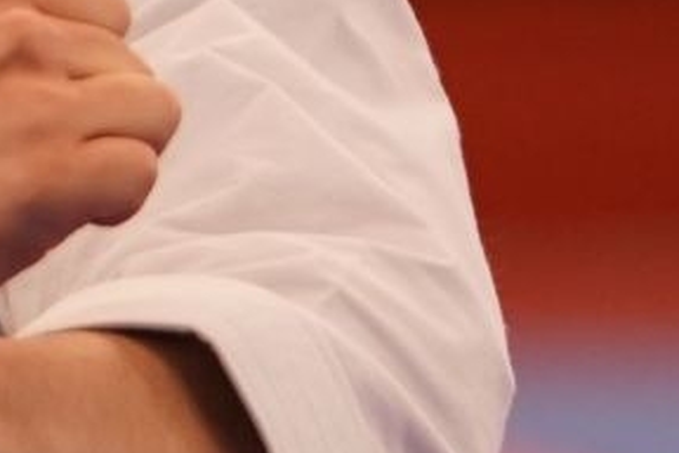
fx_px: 35400
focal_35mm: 1877
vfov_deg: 0.7
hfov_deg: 1.1
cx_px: -318
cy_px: -333
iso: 800
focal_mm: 200
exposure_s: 1/500
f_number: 2.8
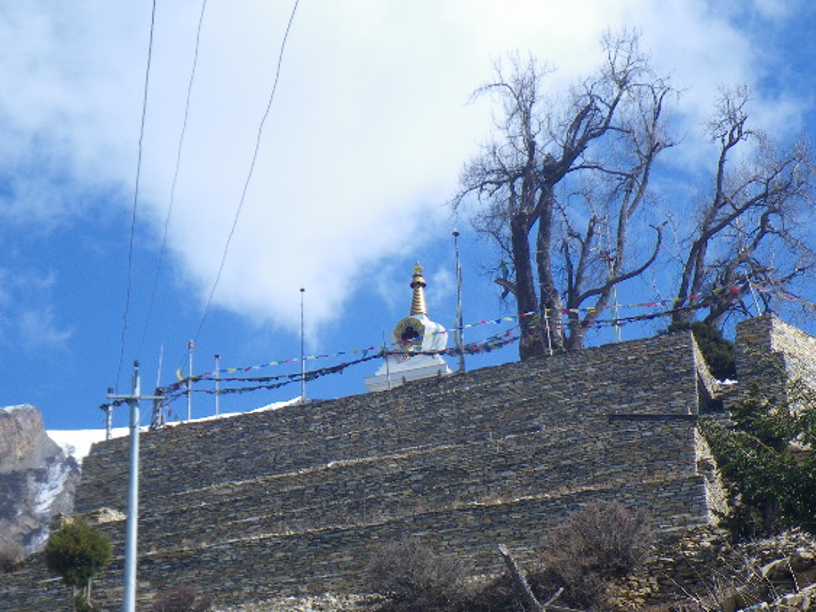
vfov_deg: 15.7
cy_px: 450
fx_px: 2215
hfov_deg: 20.9
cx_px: 420
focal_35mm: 94
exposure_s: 1/200
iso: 50
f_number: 5.5
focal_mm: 11.1
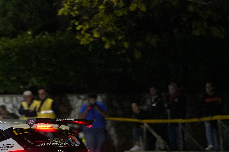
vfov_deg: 4.3
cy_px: 163
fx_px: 2029
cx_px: 5
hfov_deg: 6.4
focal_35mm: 319
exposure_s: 1/320
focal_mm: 135
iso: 12800
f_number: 1.8
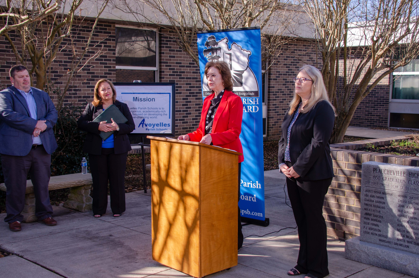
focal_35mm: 48
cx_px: 210
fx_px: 558
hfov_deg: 41.2
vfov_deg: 28.0
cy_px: 139
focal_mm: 32
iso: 100
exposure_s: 1/320
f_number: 4.2
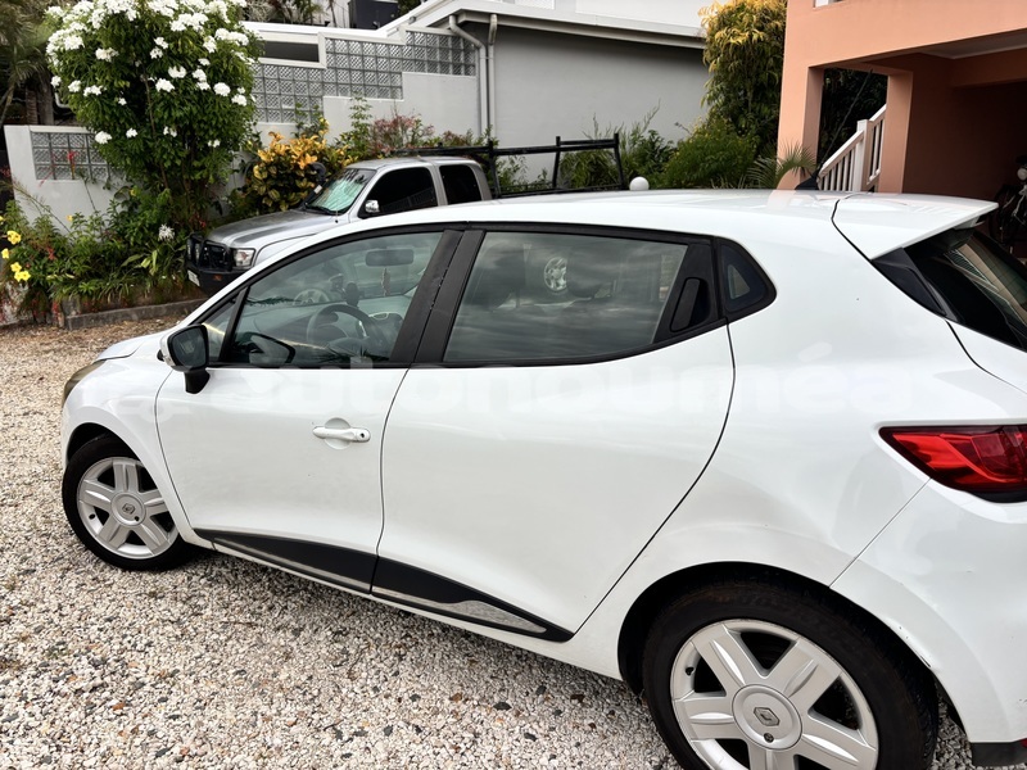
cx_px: 514
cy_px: 385
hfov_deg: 67.3
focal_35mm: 26
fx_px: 771
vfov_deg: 53.1
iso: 50
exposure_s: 1/414
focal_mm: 5.96
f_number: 1.6
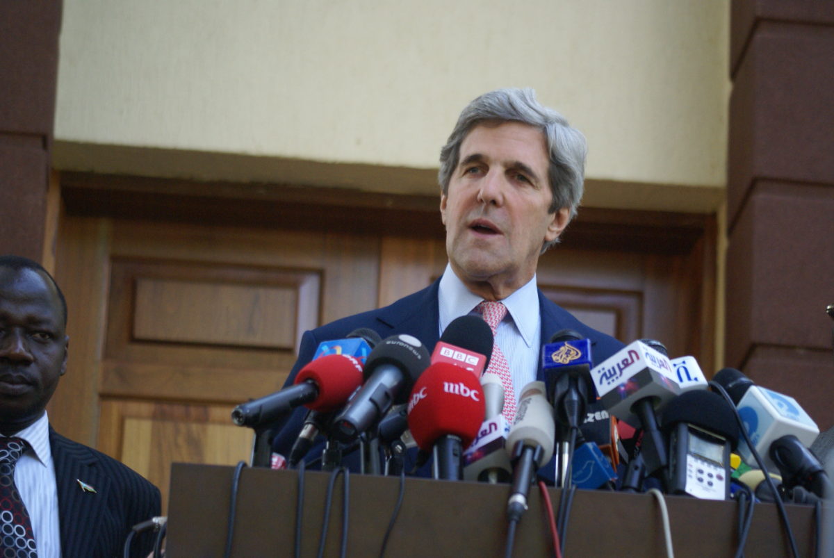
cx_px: 417
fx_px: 3479
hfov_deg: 13.7
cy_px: 279
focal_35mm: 150
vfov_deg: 9.2
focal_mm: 100
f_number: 4.5
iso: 500
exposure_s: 1/320
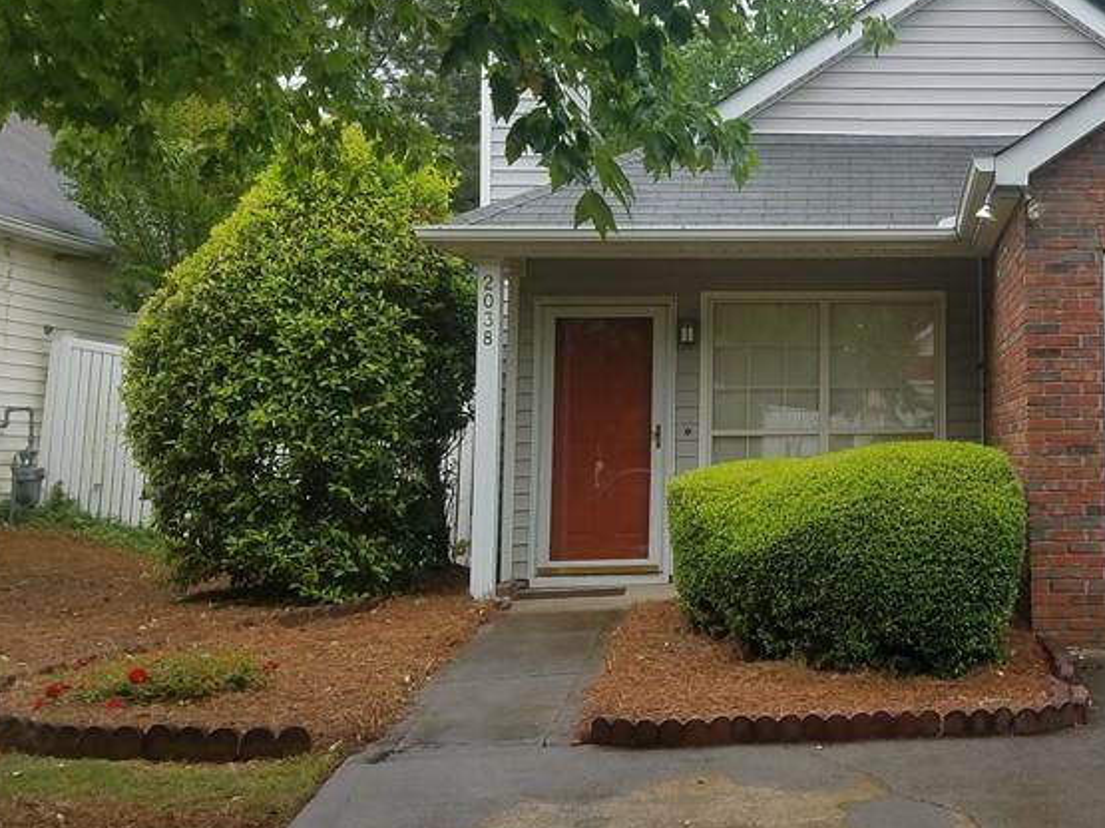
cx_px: 997
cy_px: 261
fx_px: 1532
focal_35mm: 48
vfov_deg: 30.0
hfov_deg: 37.1
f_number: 1.7
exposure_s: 1/391
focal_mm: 4.2
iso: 50
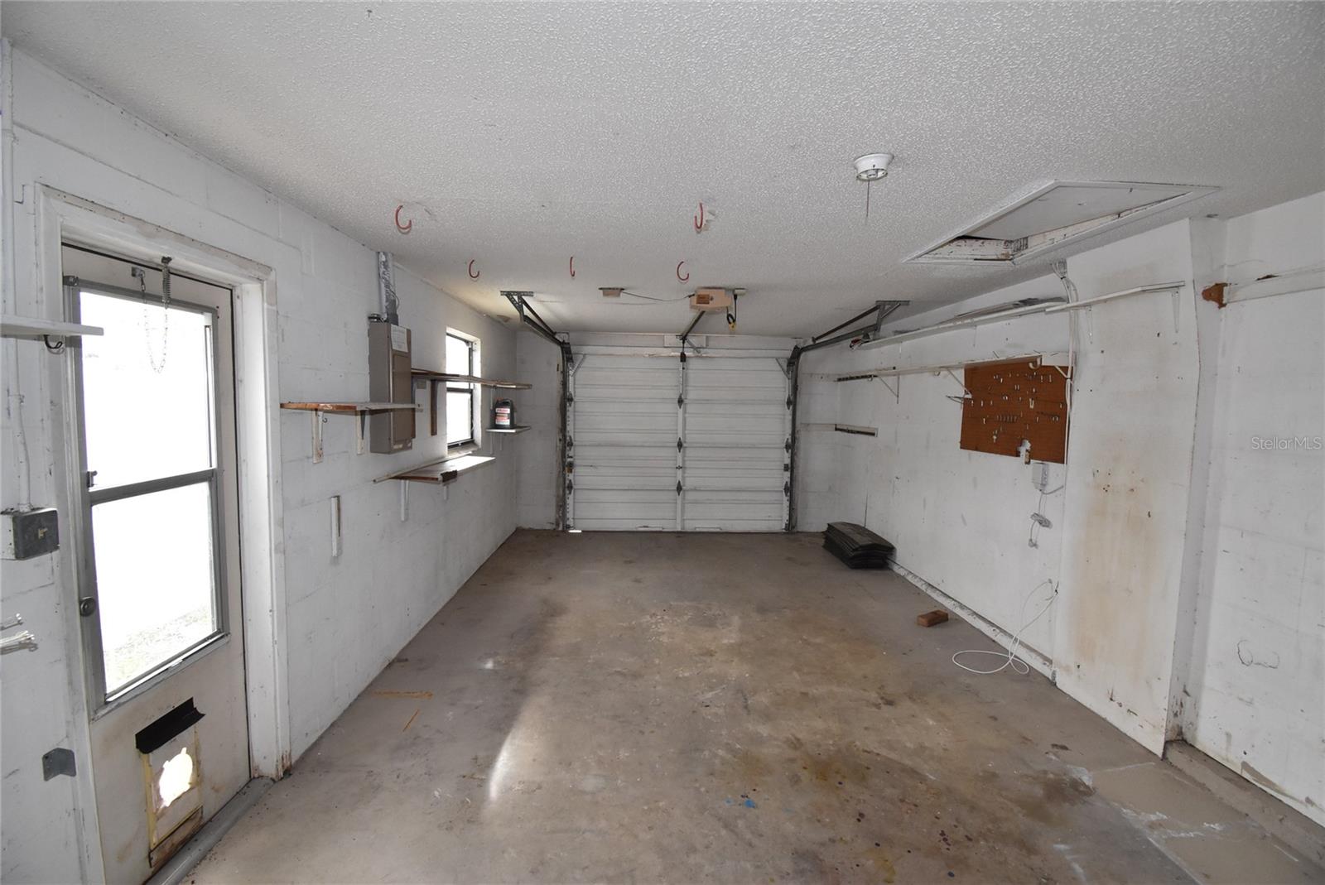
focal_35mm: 15
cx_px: 662
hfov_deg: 100.4
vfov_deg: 77.4
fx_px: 552
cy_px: 442
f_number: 8
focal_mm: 10
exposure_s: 1/125
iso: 1600
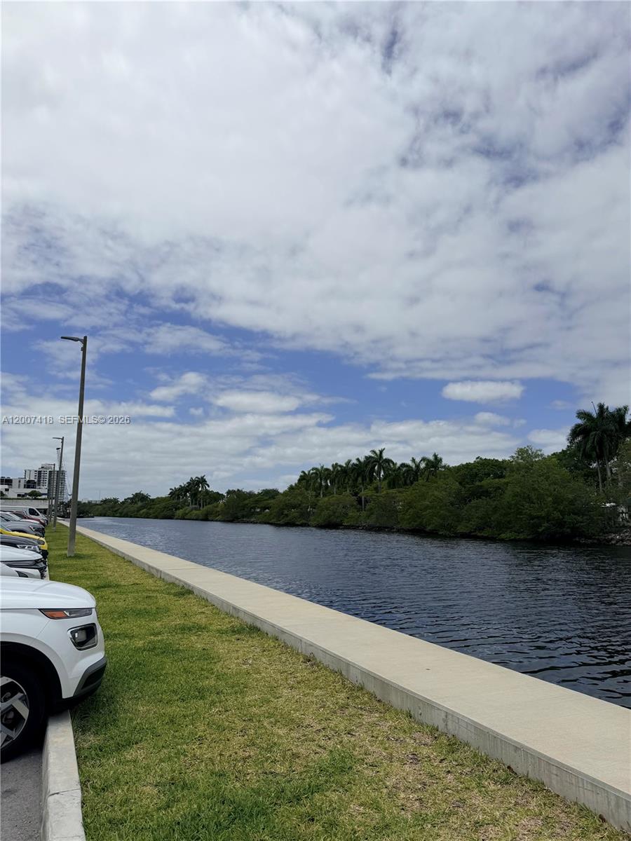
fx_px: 583
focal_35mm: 24
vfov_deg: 71.6
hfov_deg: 56.8
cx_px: 316
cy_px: 420
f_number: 1.78
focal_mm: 6.76
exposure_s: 1/17544
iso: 80
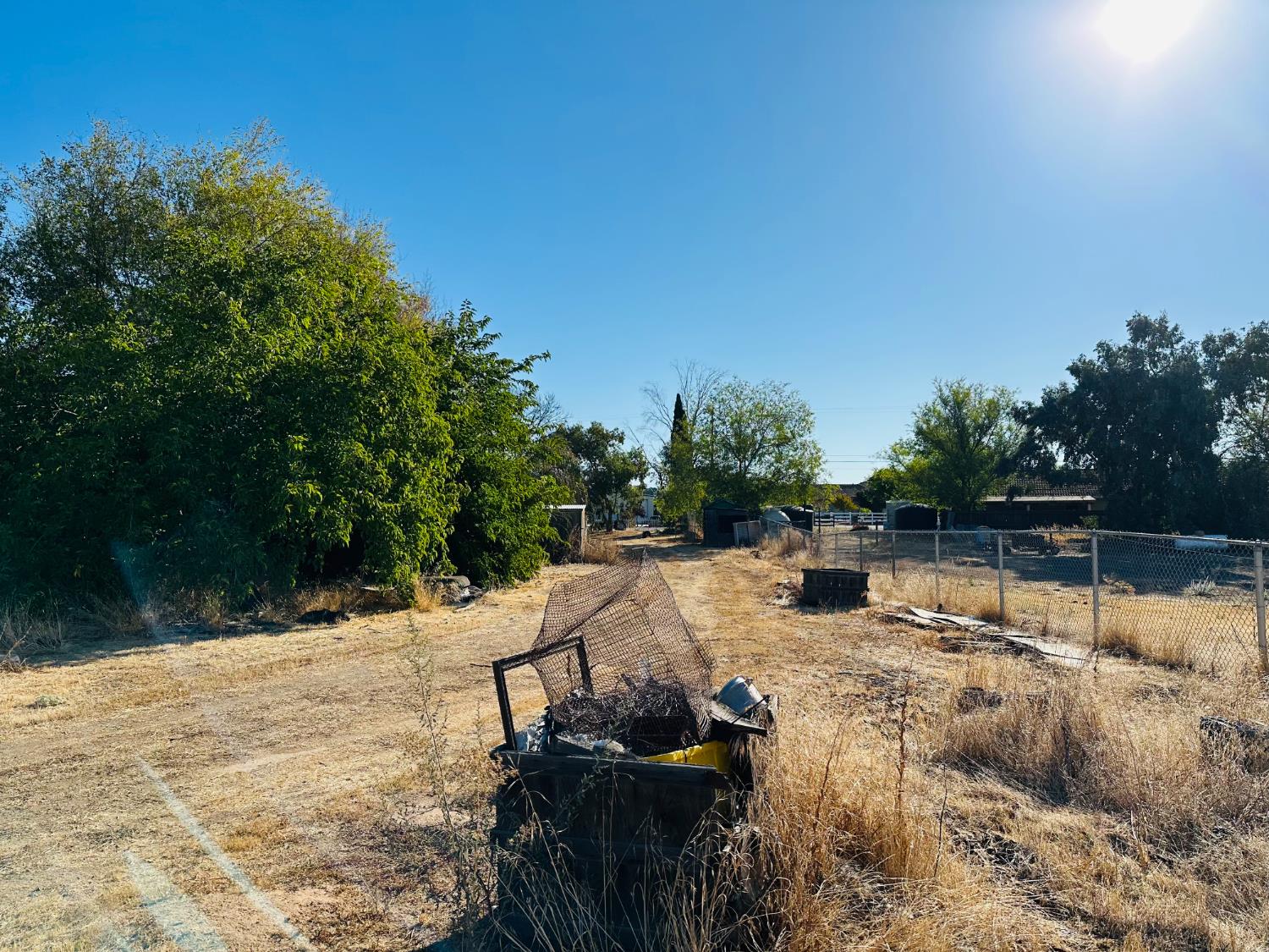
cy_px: 476
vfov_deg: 56.8
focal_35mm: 24
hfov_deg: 71.6
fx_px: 880
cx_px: 634
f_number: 1.78
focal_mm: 6.86
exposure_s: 1/7042
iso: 80
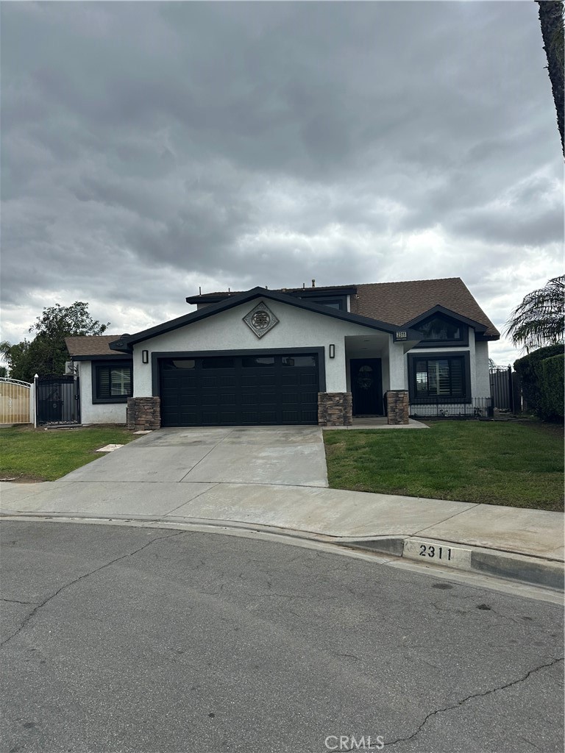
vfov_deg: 71.6
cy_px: 376
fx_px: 522
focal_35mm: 24
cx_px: 282
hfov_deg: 56.8
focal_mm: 6.86
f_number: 1.78
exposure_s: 1/2809
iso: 80
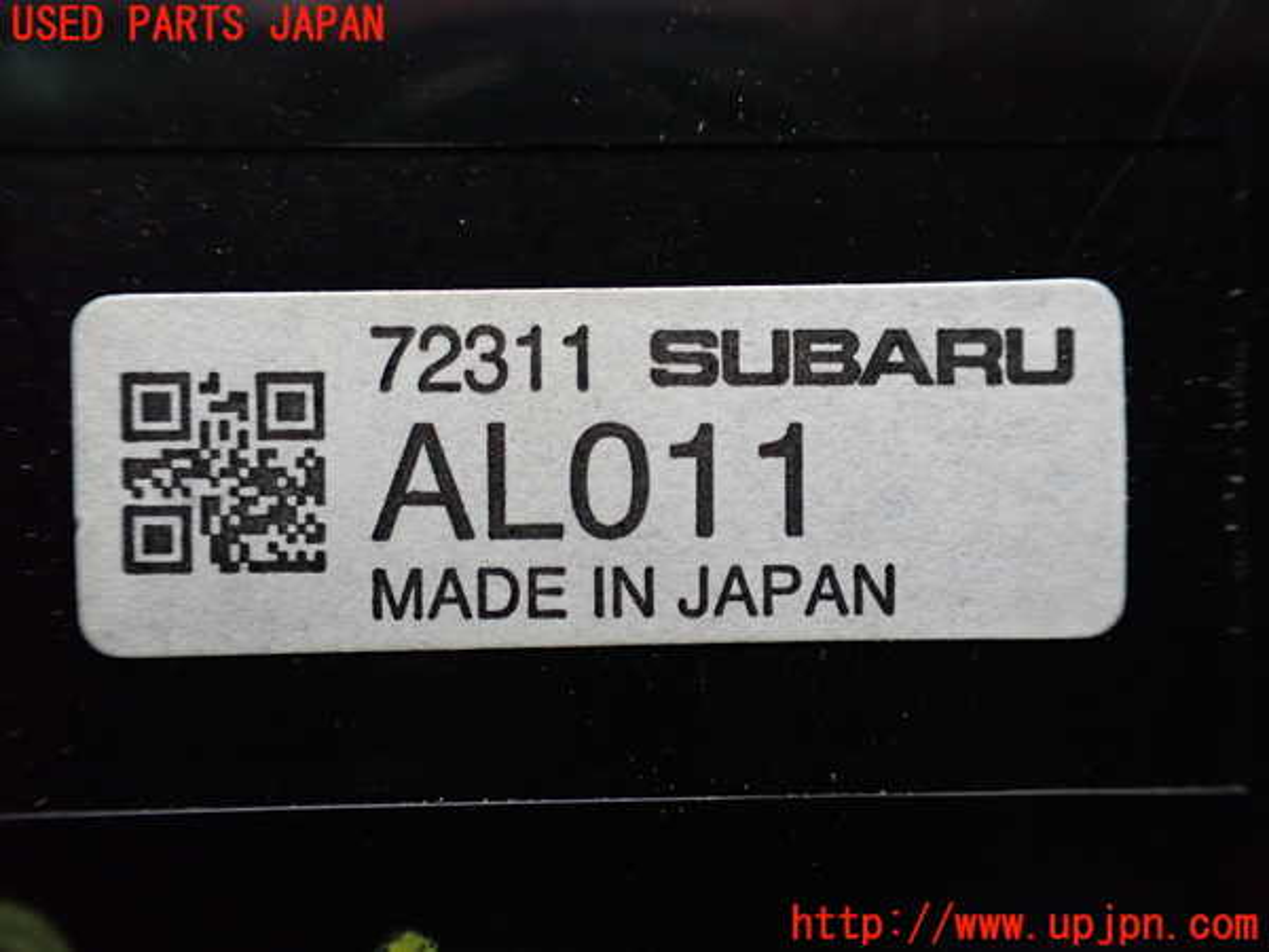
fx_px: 1100
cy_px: 476
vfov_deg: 46.8
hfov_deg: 60.0
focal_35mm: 30
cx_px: 634
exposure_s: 1/80
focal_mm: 5.4
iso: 800
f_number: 2.3
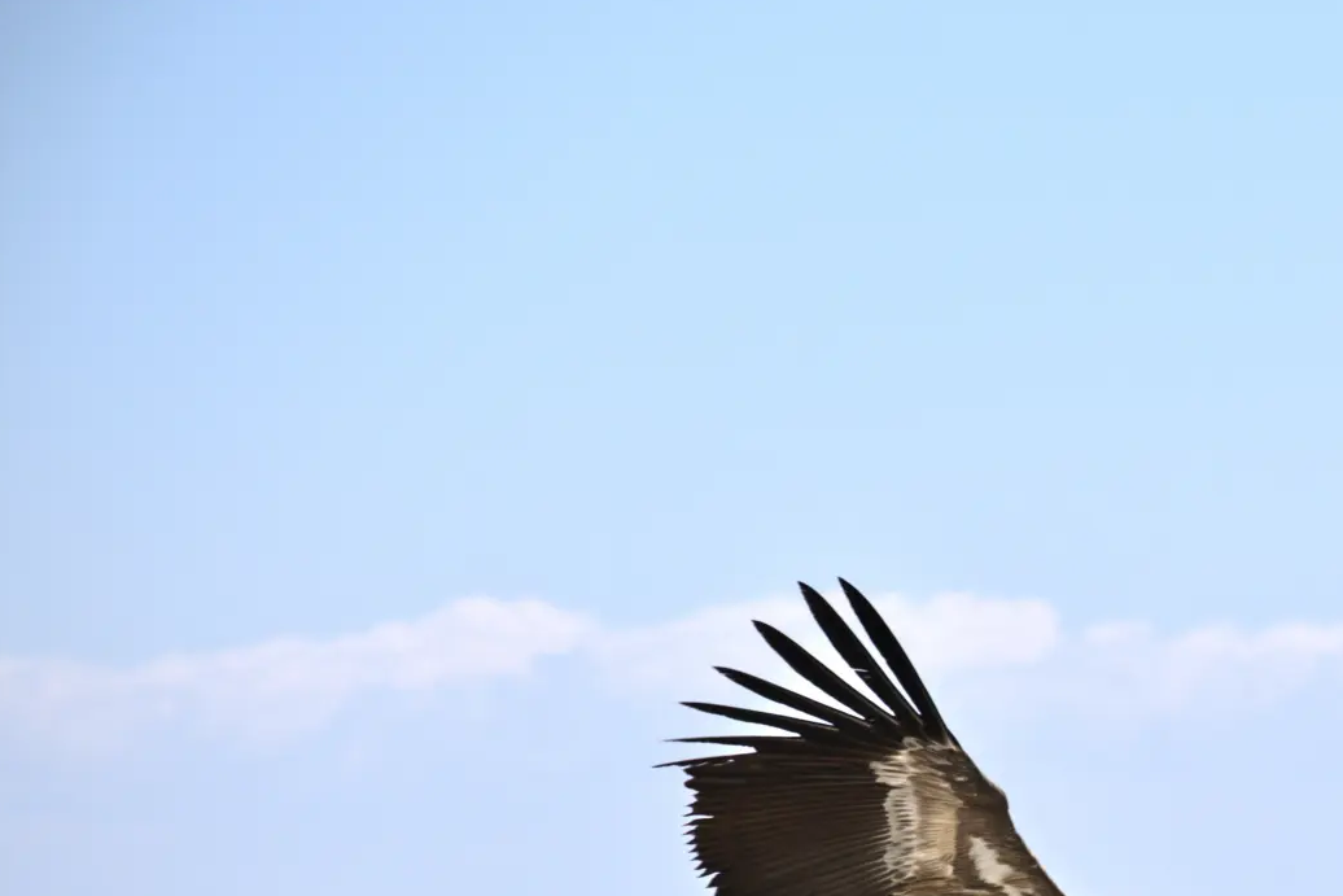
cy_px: 823
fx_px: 23840
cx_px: 1149
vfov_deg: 2.2
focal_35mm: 639
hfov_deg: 3.2
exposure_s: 1/1000
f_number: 9
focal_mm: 230
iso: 250
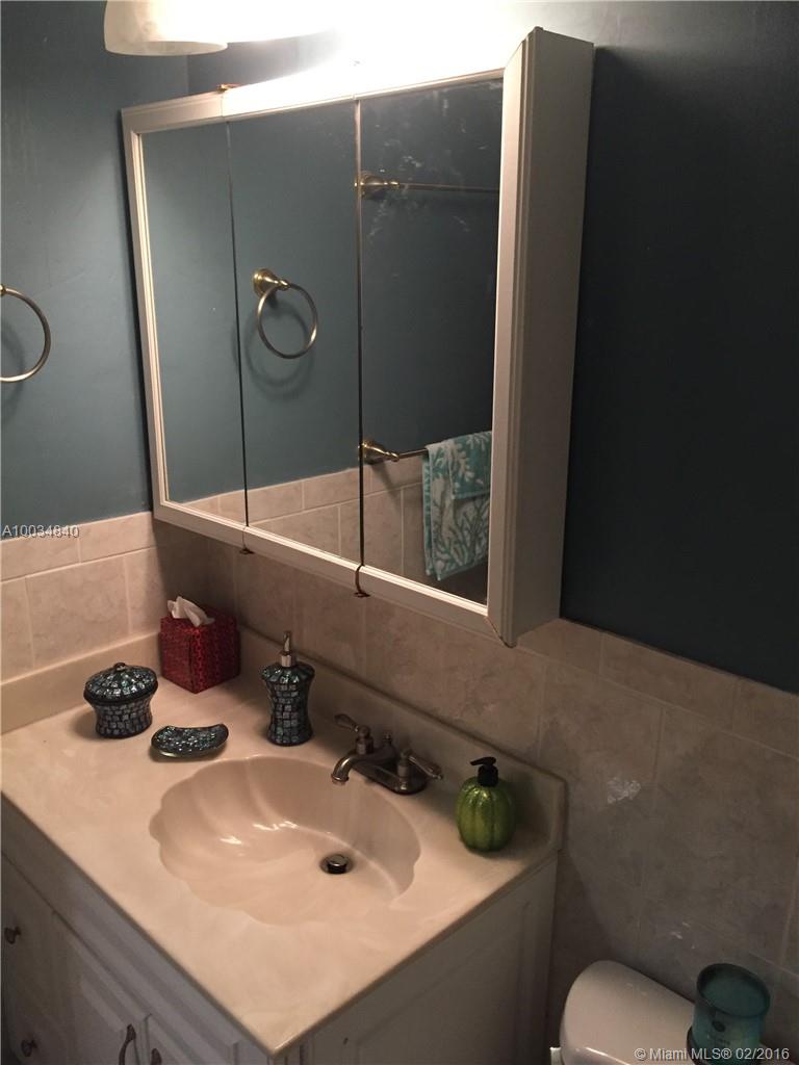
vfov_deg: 61.7
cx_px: 400
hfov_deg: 48.2
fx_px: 892
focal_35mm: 29
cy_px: 532
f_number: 2.2
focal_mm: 4.15
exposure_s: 1/30
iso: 200
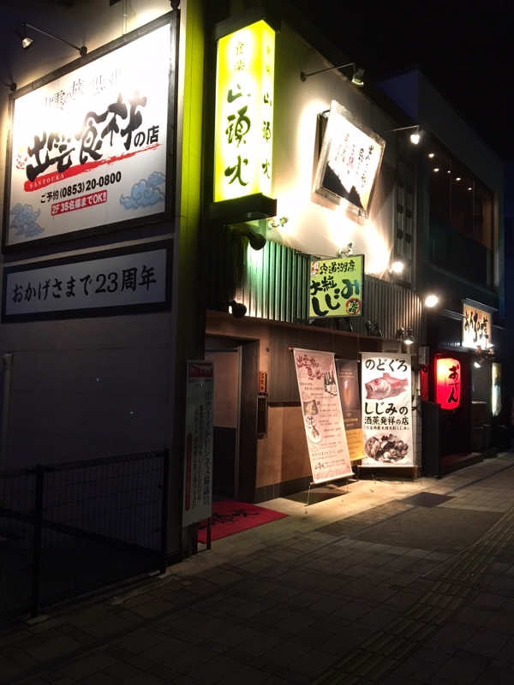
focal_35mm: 29
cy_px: 342
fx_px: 574
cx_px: 257
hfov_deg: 48.2
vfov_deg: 61.7
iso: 200
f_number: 2.2
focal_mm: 4.15
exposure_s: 1/20
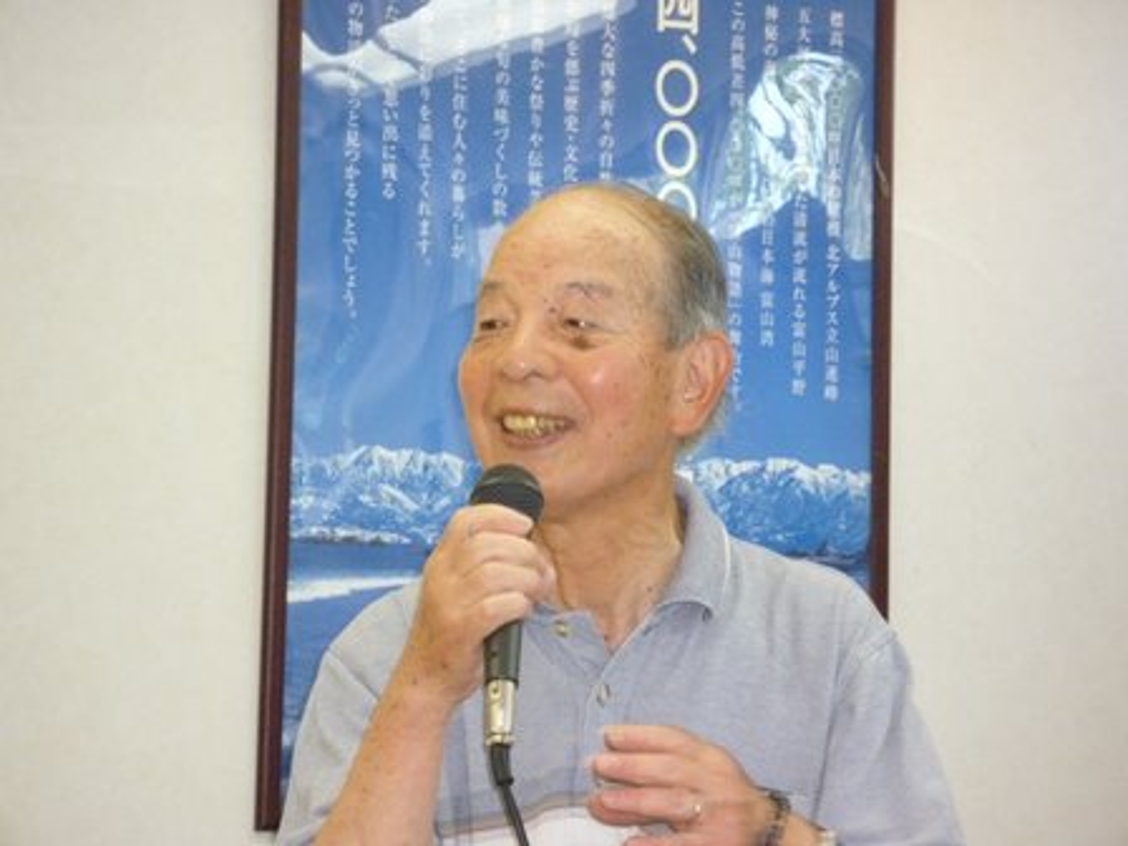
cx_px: 564
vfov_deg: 13.6
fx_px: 3552
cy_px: 423
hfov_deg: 18.0
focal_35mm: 109
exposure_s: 1/60
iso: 500
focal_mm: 19.2
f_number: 5.7
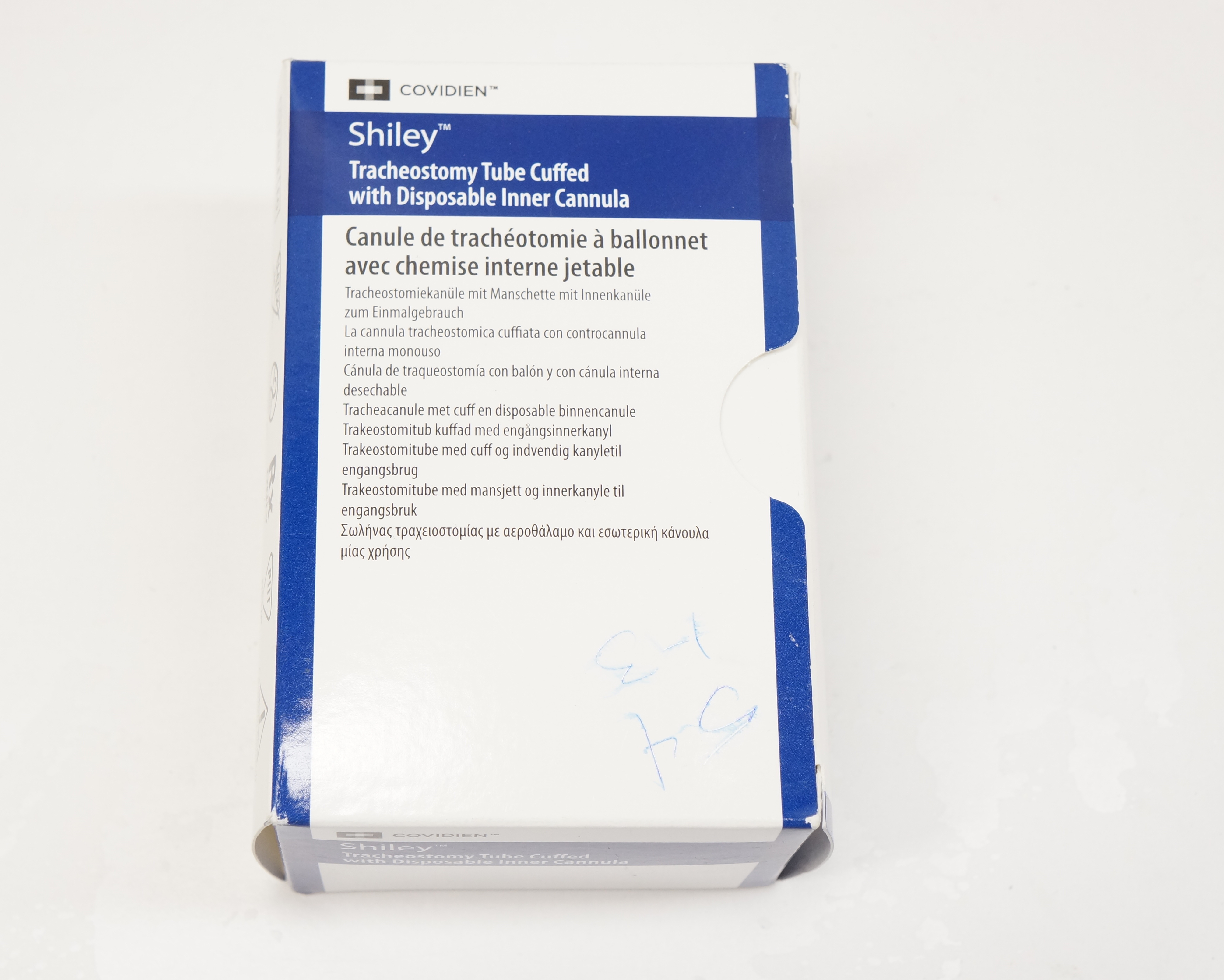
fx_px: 2303
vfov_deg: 24.0
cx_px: 544
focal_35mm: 64
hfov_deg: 29.7
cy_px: 485
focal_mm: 37
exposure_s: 1/100
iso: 800
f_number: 7.1
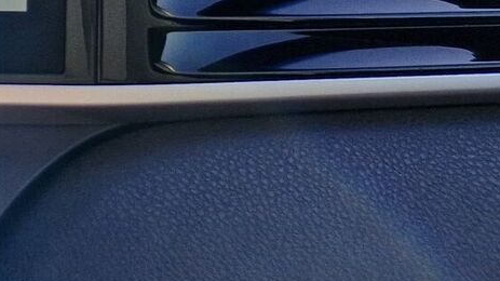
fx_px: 1378
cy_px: -173
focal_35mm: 104
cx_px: -452
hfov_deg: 16.5
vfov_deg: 11.1
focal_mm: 5.54
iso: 50
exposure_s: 1/427
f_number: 1.8
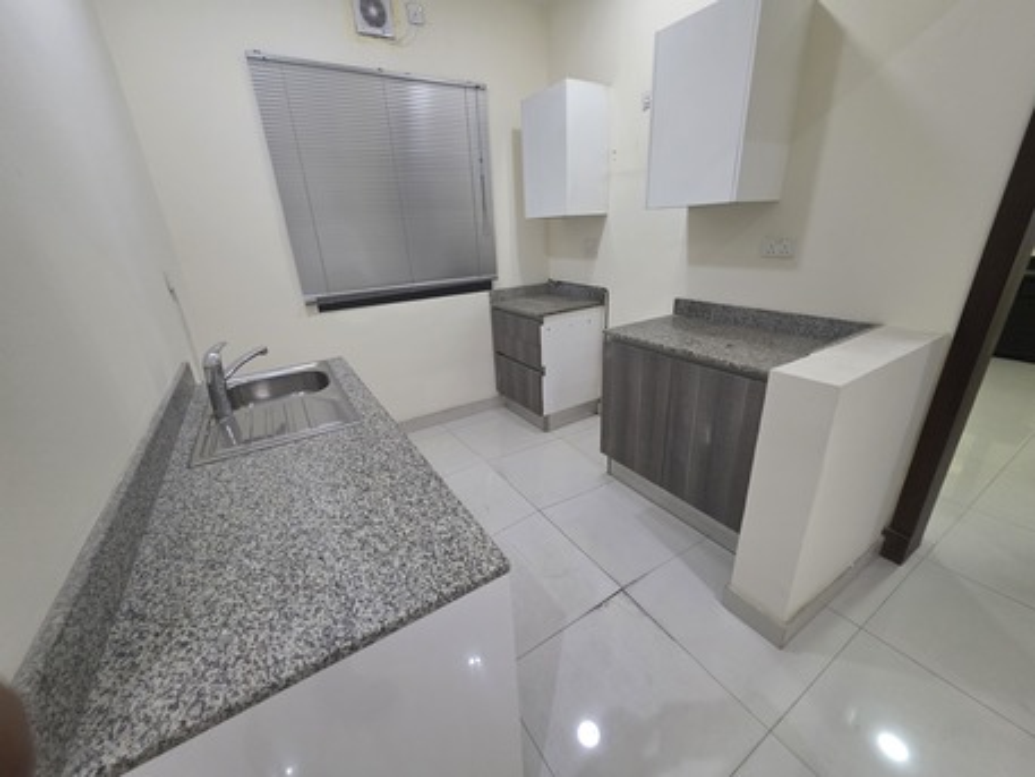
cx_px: 518
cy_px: 388
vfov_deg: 89.9
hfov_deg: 106.2
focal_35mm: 13
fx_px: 389
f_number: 1.9
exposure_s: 1/50
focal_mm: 2.2
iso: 320
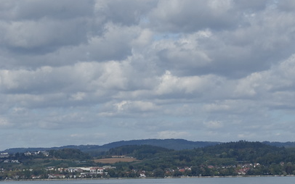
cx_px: 76
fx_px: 1448
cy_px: 95
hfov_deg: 11.6
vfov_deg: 7.3
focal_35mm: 180
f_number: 4
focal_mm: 25.7
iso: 125
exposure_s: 1/250
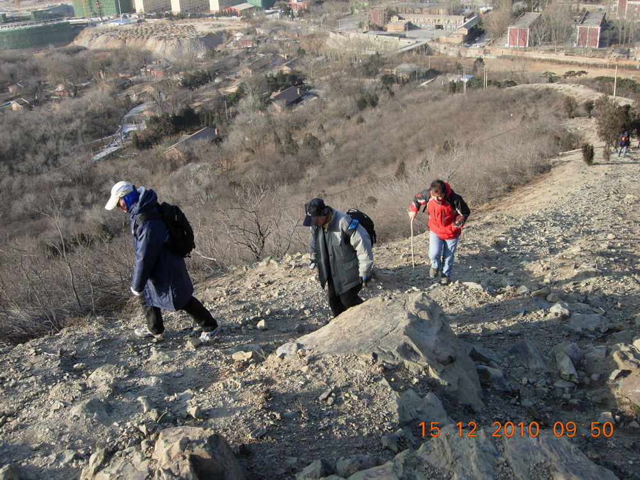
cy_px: 240
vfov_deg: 39.7
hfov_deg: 51.4
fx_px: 666
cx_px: 320
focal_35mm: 36
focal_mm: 7.5
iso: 50
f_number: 4.8
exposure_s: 1/171
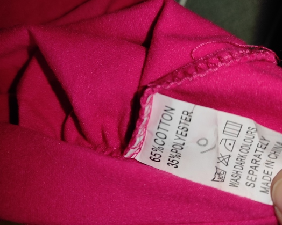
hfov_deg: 64.0
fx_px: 225
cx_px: 135
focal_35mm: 27
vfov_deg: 53.2
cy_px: 110
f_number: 1.89
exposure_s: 1/101
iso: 100
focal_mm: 5.43
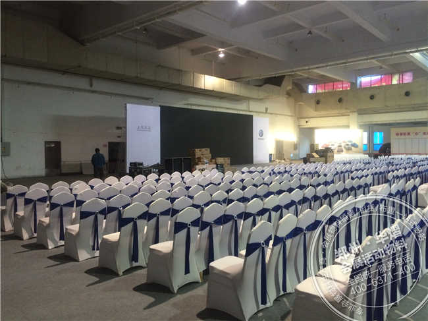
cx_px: 214
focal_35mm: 29
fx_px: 358
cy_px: 160
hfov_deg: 61.7
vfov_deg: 48.2
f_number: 2.2
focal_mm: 4.15
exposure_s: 1/33
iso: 200
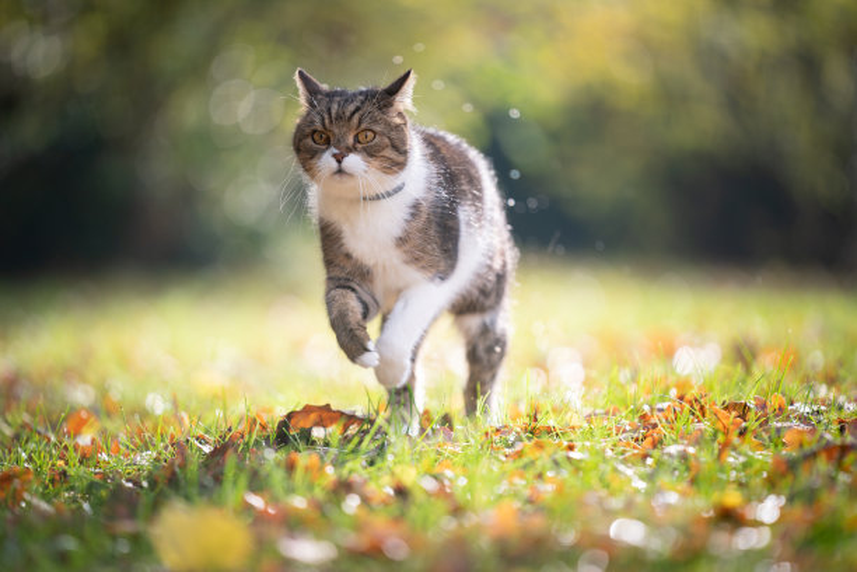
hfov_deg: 10.3
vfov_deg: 6.9
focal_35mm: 200
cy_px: 286
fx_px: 4761
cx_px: 428
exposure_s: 1/1000
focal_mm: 200
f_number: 2.8
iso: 125
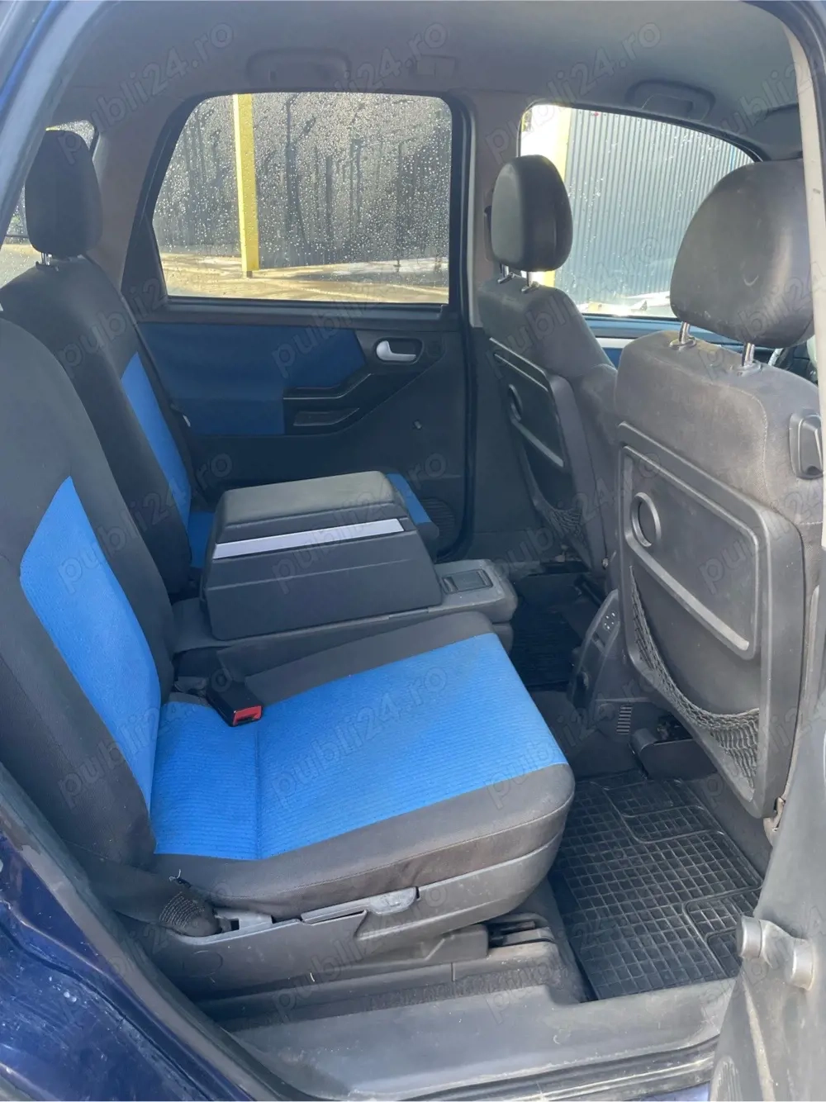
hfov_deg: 53.0
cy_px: 551
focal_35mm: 26
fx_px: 827
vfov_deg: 67.3
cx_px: 413
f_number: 1.6
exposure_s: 1/105
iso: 125
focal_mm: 4.2
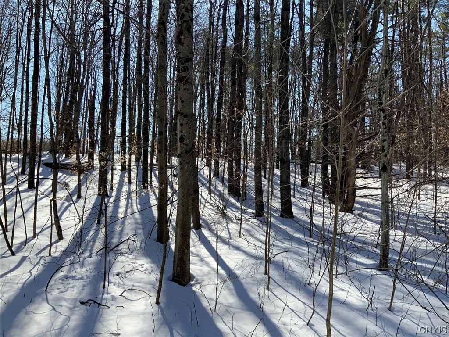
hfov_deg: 61.7
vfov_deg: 48.2
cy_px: 168
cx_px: 224
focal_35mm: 29
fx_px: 376
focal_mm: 3
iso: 16
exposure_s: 1/1848
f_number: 1.8
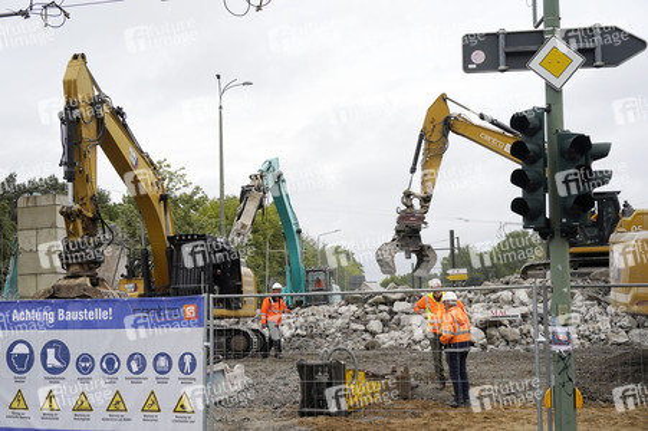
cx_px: 324
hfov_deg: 44.5
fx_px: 791
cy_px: 216
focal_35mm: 44
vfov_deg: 30.5
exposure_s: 1/1600
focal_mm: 44
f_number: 8
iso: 640
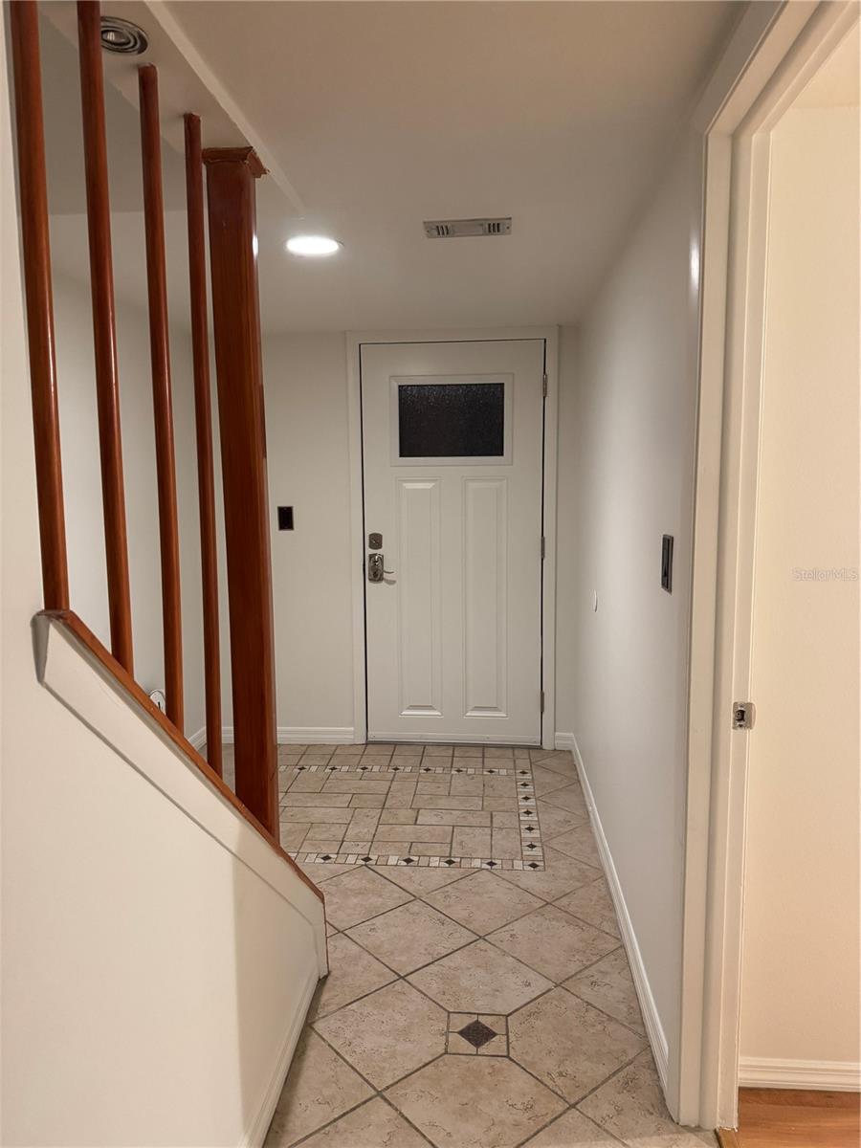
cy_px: 574
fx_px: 796
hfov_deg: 56.8
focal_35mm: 24
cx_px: 430
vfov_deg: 71.6
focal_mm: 6.76
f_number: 1.78
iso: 500
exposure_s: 1/60
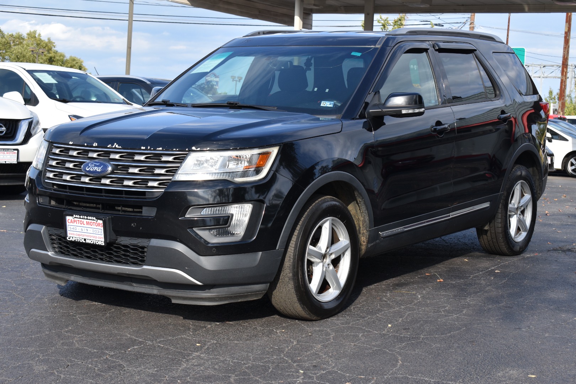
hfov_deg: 29.9
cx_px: 288
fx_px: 1080
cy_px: 192
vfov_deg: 20.2
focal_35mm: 68
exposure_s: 1/320
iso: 200
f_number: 9
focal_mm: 45
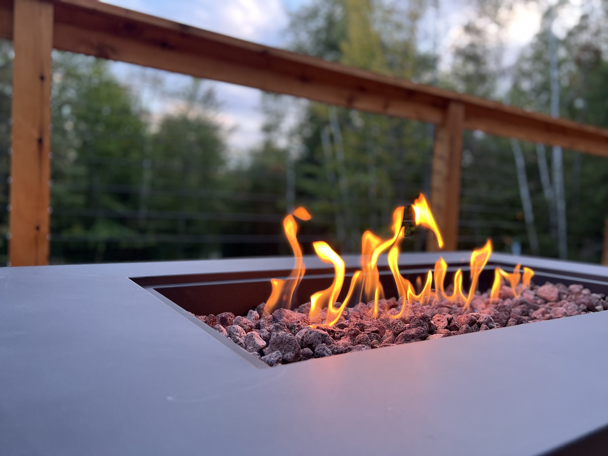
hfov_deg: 67.3
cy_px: 228
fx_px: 457
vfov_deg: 53.1
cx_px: 304
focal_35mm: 26
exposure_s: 1/83
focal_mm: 5.7
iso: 125
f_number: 1.5
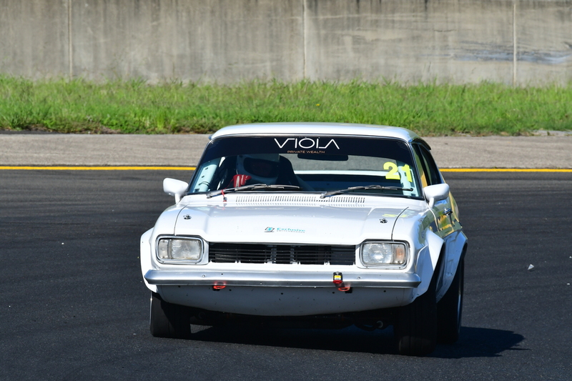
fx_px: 10007
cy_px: 190
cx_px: 286
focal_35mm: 630
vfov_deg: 2.2
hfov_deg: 3.3
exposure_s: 1/640
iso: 500
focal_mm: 420
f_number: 13
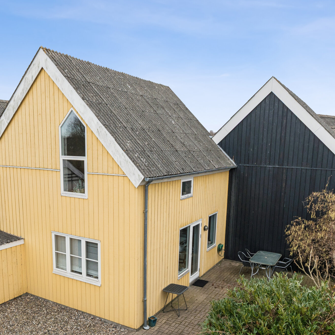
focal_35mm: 30
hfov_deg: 53.8
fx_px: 328
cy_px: 228
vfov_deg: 52.8
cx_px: 143
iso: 800
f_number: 10
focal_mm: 16
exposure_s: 1/320
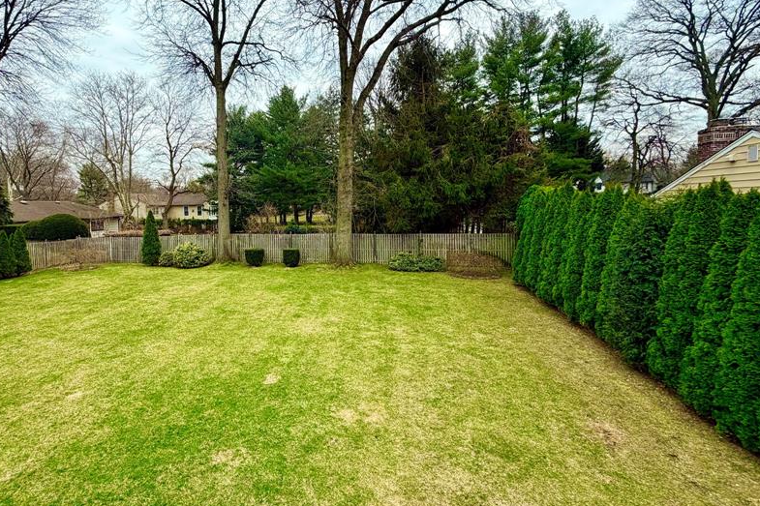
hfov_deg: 85.8
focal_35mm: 19
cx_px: 301
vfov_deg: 64.3
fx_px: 401
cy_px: 224
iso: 40
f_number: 2.2
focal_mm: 2.22
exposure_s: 1/535
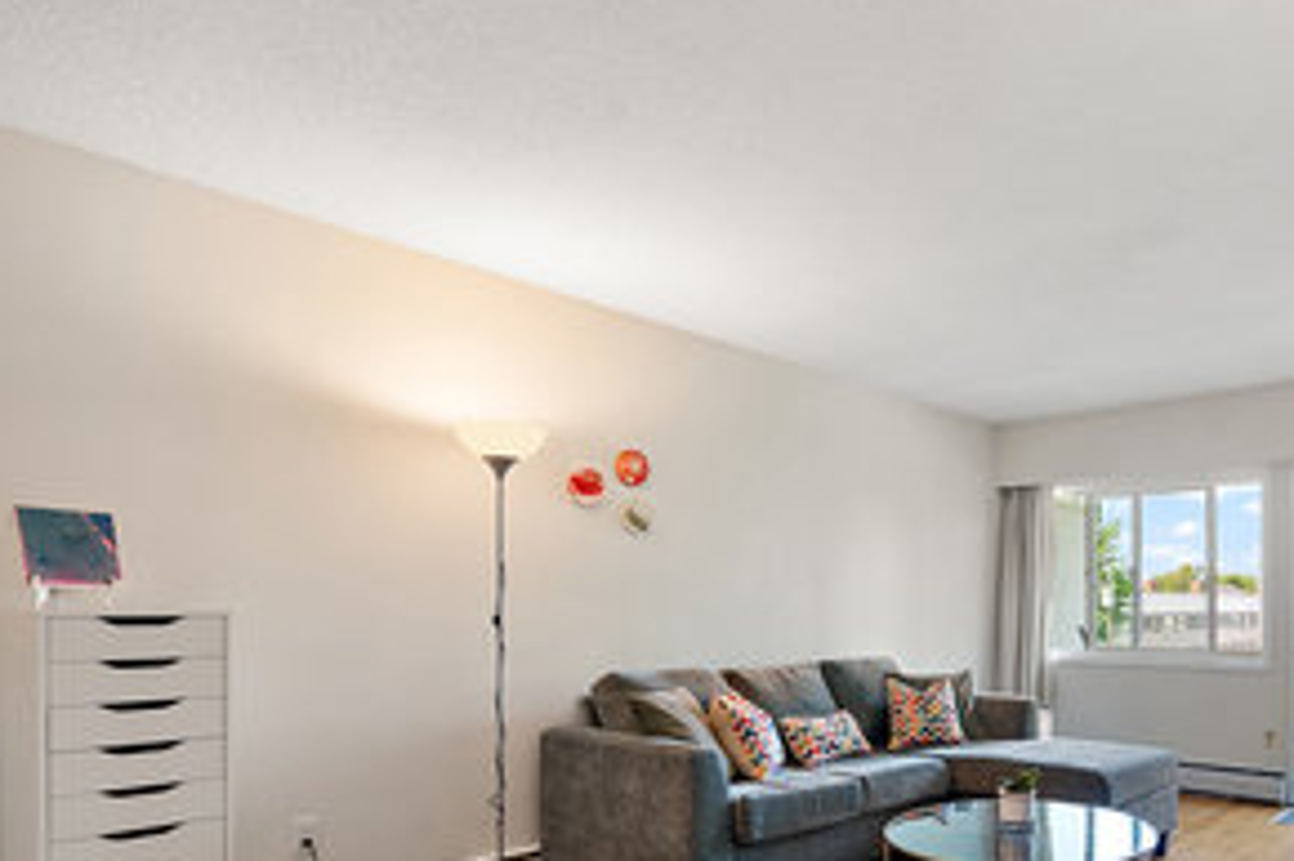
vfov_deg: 51.3
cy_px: 620
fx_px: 862
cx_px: 948
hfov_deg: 69.6
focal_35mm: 24
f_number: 7.1
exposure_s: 1/5
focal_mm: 16
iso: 320
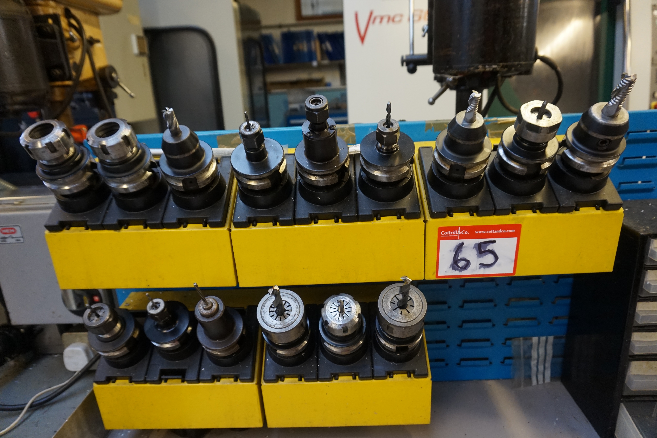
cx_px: 328
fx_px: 438
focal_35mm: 24
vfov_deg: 53.1
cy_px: 219
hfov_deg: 73.8
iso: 1000
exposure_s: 1/60
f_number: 4
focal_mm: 16
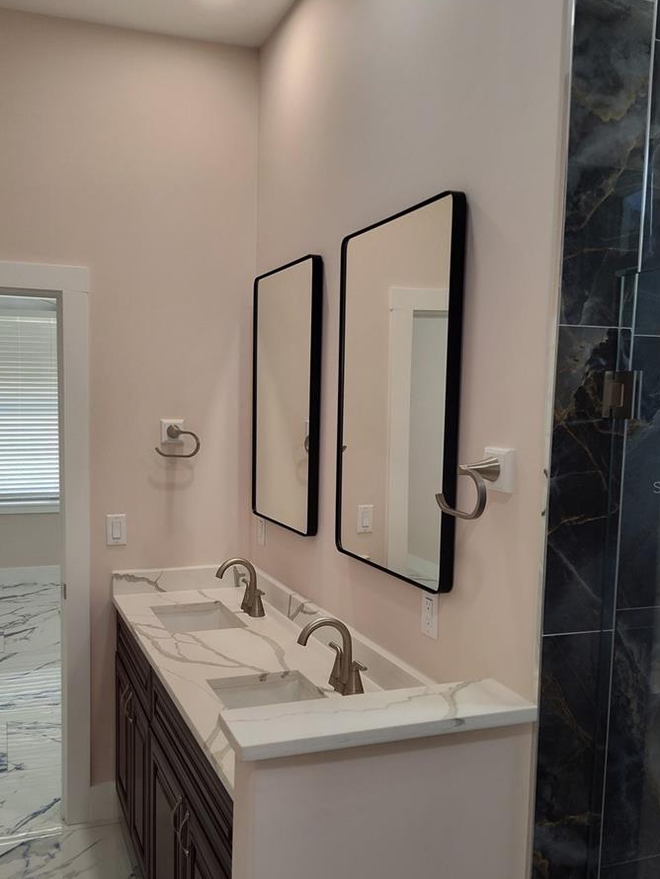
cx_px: 279
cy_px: 487
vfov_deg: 58.2
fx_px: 788
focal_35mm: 31
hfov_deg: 45.3
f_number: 1.8
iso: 292
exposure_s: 1/120
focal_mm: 5.56
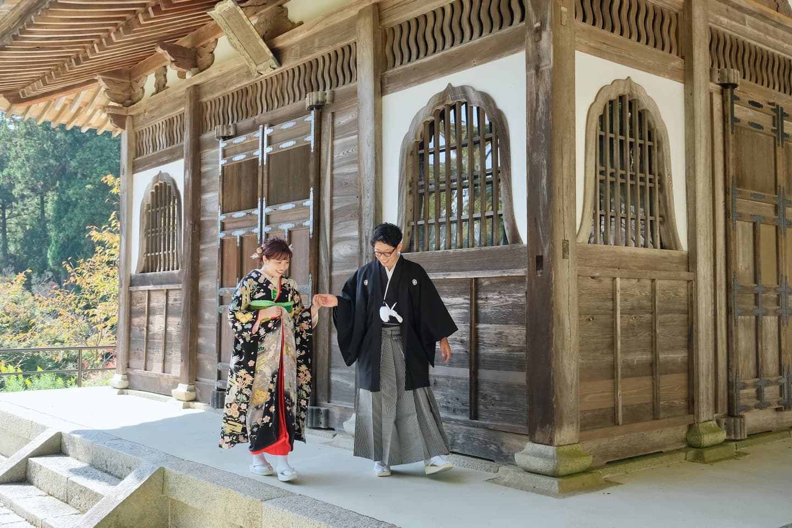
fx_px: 770
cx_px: 396
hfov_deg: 54.4
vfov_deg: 37.9
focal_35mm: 35
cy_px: 264
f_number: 5
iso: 1600
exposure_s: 1/400
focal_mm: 23.5
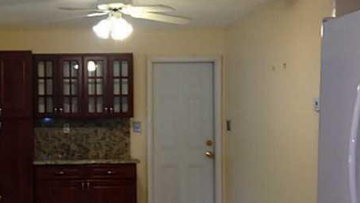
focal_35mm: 64
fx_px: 611
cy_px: 132
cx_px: 49
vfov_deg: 18.8
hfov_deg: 31.6
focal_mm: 4.12
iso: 80
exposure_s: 1/20
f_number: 2.4
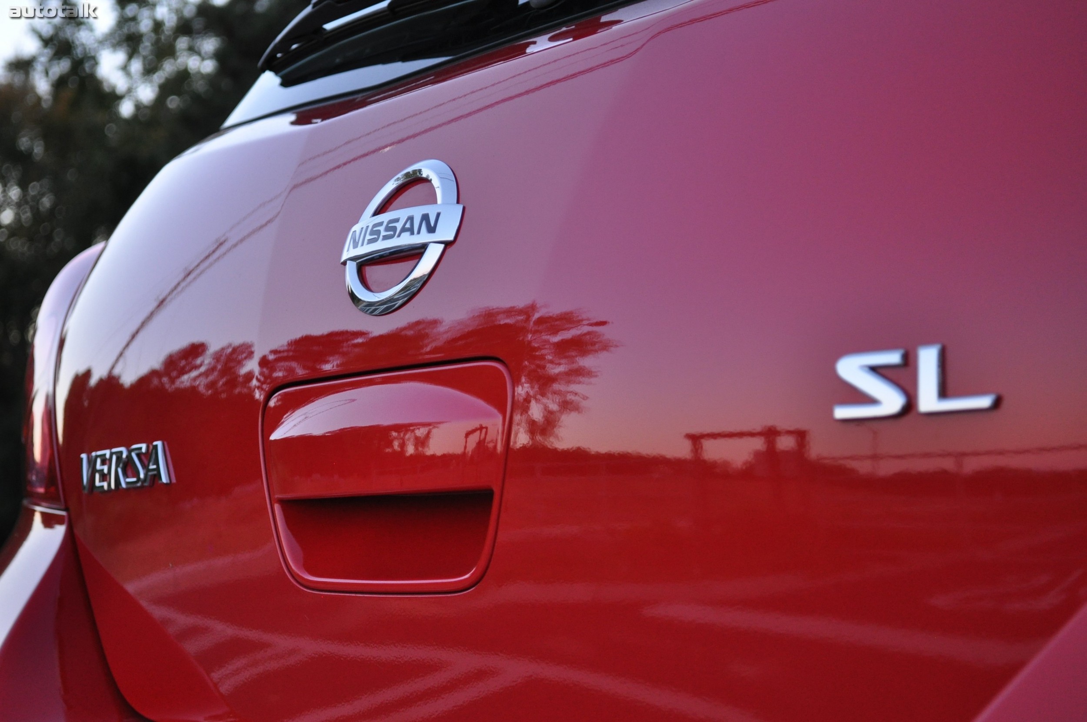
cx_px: 544
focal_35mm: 63
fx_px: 1900
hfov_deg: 31.9
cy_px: 361
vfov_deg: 21.5
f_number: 5.3
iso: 800
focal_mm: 42
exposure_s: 1/50
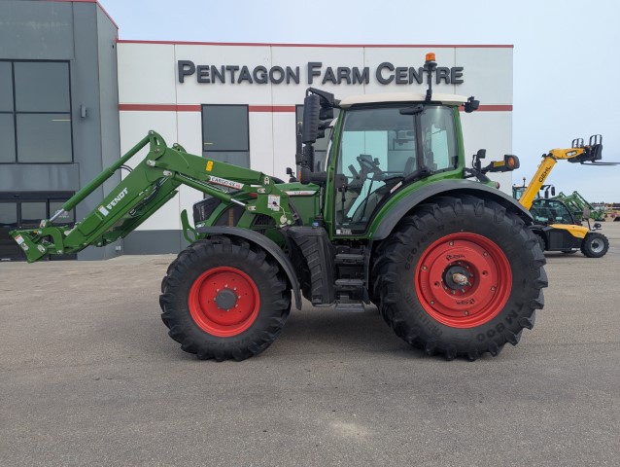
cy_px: 234
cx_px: 310
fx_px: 430
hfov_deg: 71.5
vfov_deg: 56.9
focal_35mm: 24
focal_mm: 6.81
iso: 47
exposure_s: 1/1167
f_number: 1.85
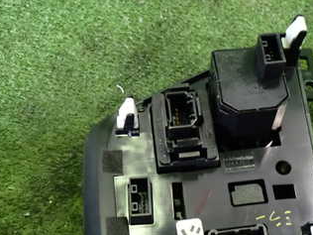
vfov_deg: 25.4
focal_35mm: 57
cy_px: 167
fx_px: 515
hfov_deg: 33.5
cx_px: 203
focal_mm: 5.4
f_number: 2.3
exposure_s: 1/60
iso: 1250
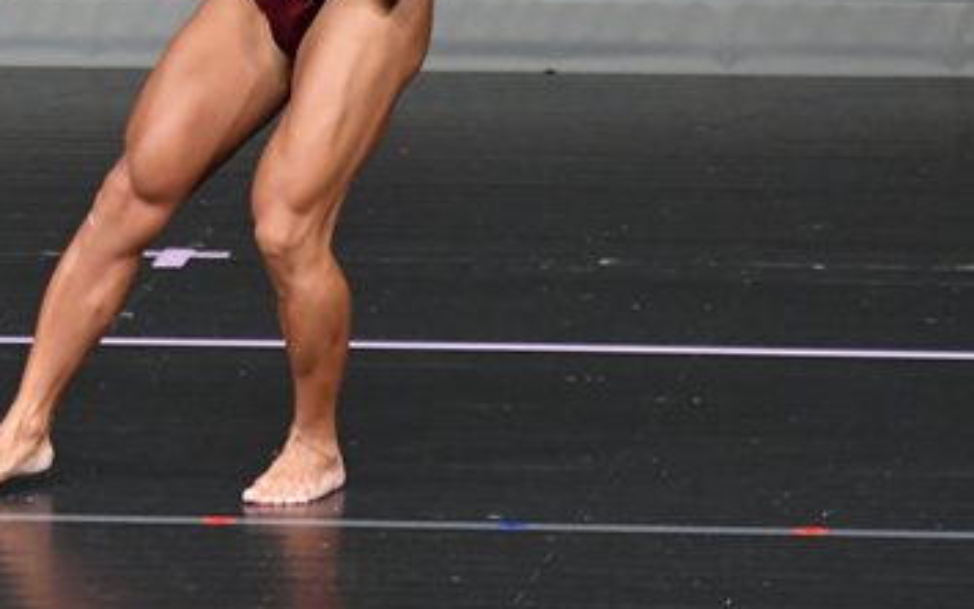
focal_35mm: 700
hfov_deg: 3.0
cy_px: -11
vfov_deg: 1.9
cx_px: 70
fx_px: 18584
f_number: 5.6
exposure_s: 1/400
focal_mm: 210
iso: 4000
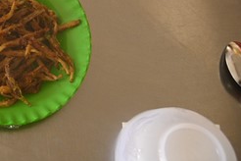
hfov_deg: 23.2
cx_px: -59
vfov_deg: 16.4
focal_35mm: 79
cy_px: -41
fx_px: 529
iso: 3200
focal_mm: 30
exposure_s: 1/160
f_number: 4
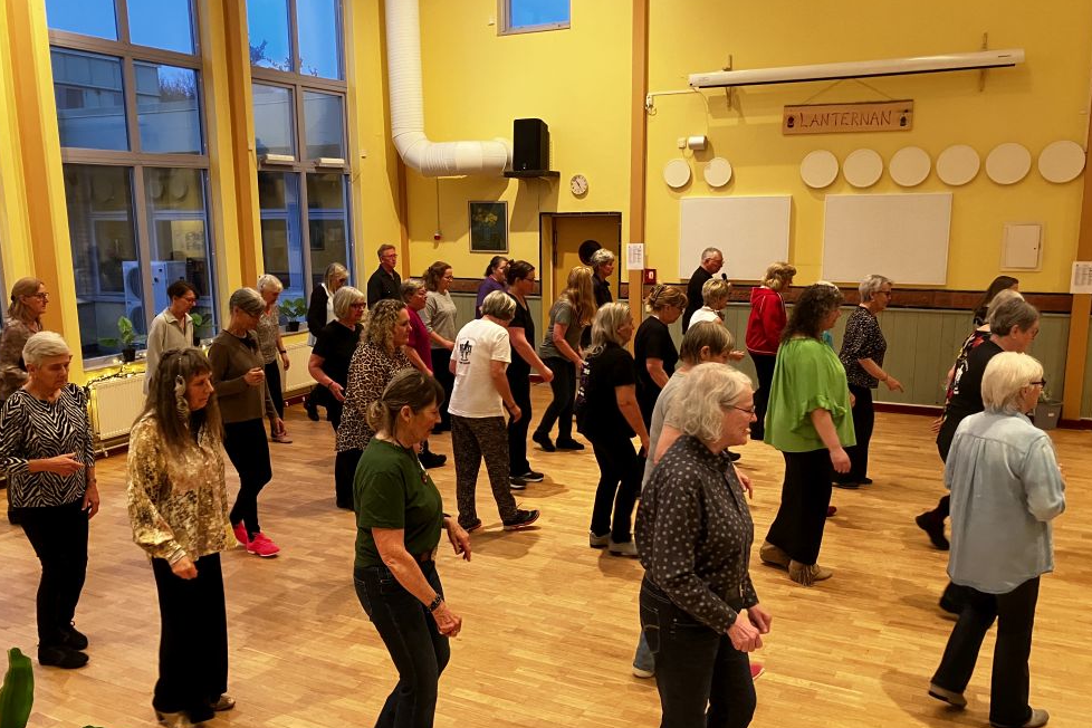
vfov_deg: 43.6
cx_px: 534
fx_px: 910
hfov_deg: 61.9
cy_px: 393
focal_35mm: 30
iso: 250
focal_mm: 3.99
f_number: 1.8
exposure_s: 1/50
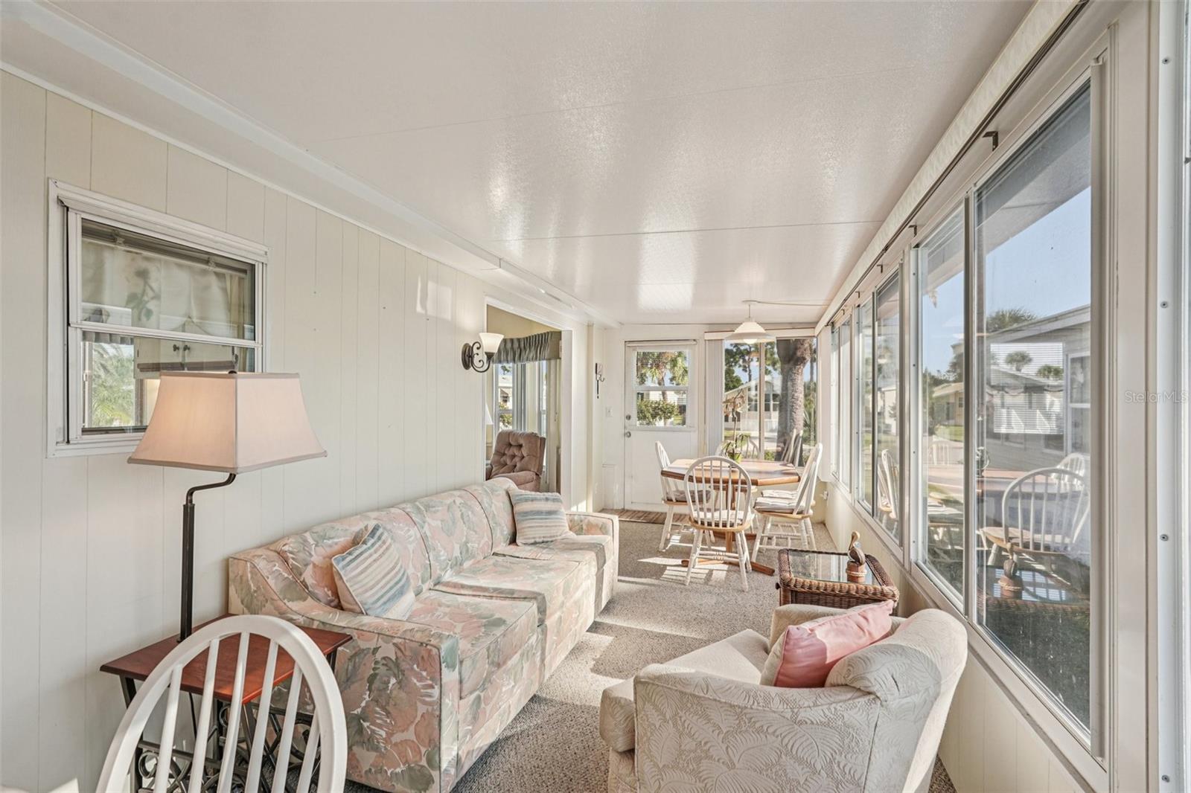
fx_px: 529
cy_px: 396
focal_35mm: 16
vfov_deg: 73.7
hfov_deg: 96.7
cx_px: 596
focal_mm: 16
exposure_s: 1/100
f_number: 8
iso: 400
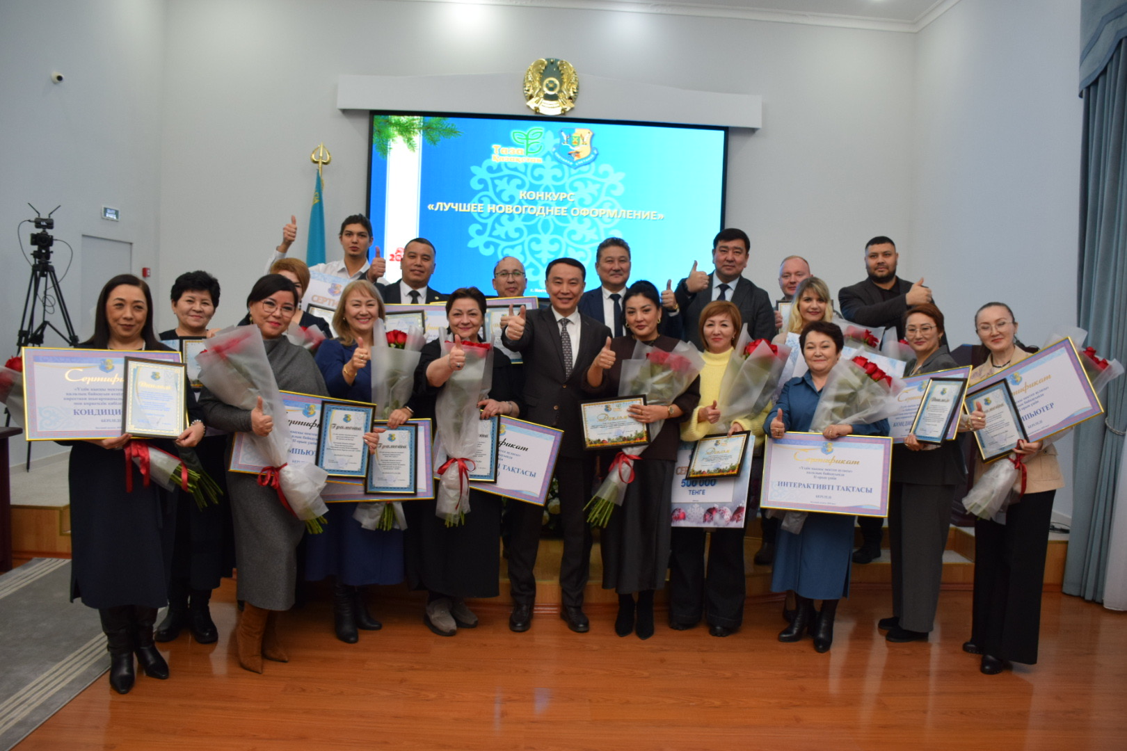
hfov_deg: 67.4
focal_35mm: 27
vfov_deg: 47.9
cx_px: 564
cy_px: 376
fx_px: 845
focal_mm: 18
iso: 800
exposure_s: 1/80
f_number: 4.5
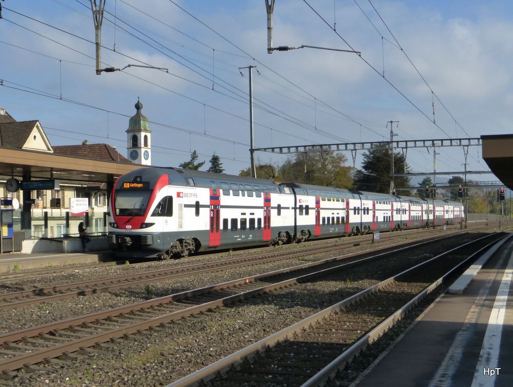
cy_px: 194
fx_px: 638
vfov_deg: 33.7
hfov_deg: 43.8
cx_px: 256
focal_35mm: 43
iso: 160
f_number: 3.9
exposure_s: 1/1000
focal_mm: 7.4
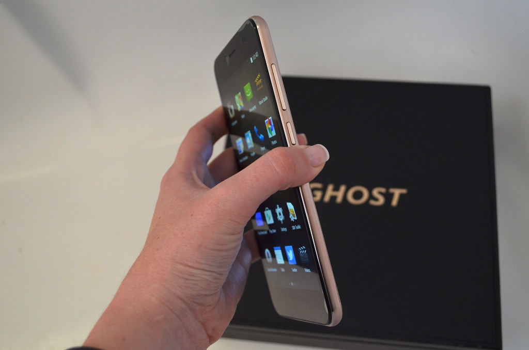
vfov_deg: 34.1
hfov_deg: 49.6
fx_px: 572
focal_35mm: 39
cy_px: 175
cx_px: 264
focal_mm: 26
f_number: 4.2
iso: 1600
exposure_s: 1/125
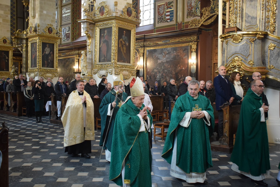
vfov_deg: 36.9
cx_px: 140
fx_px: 280
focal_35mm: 36
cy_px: 94
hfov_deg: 53.1
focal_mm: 24
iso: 3200
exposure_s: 1/60
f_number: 3.8
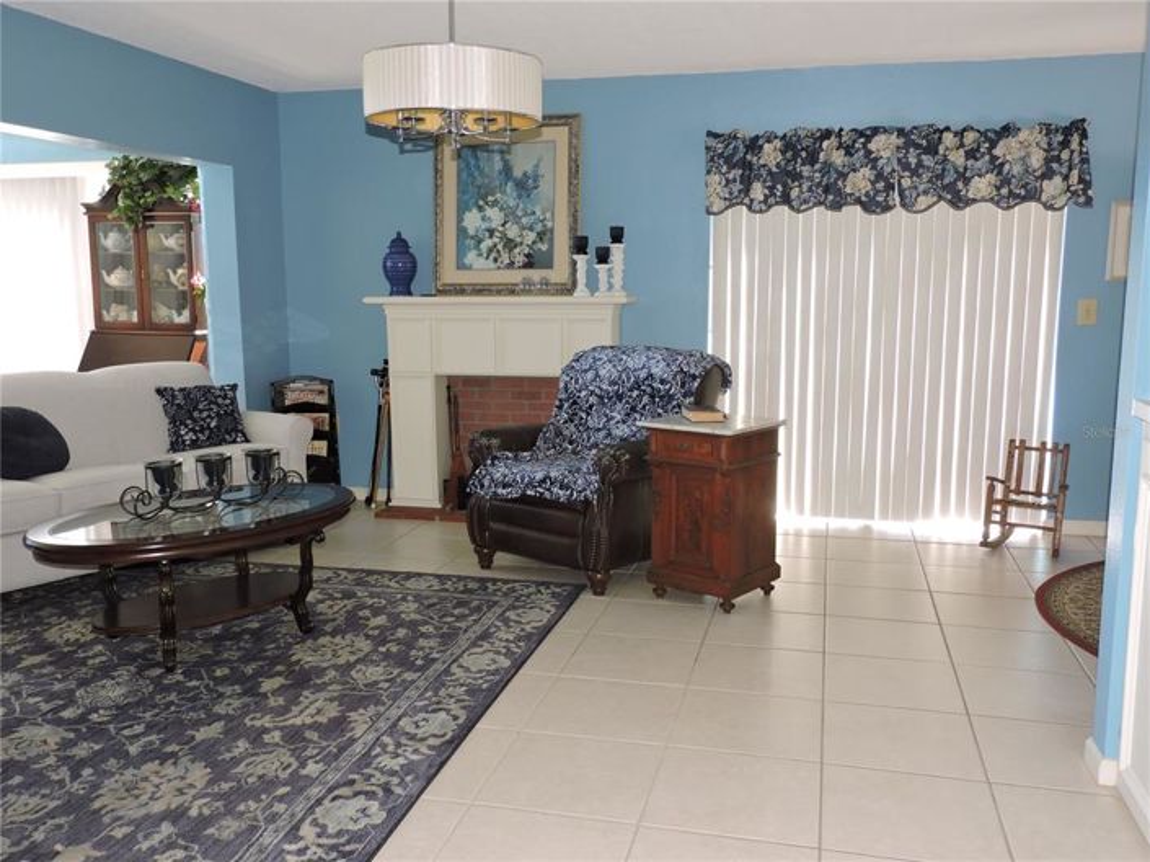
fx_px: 996
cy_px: 431
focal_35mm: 30
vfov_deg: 46.8
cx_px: 575
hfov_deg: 60.0
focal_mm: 5.4
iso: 200
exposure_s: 1/30
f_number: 3.1
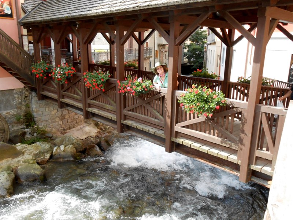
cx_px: 146
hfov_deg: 60.0
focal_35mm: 30
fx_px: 254
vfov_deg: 46.8
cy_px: 110
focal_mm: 5.3
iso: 160
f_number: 3.8
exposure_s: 1/250
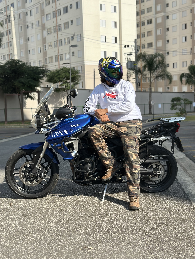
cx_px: 98
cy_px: 130
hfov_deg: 30.3
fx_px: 361
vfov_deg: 39.7
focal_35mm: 48
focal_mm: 6.86
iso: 100
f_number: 1.78
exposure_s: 1/3731
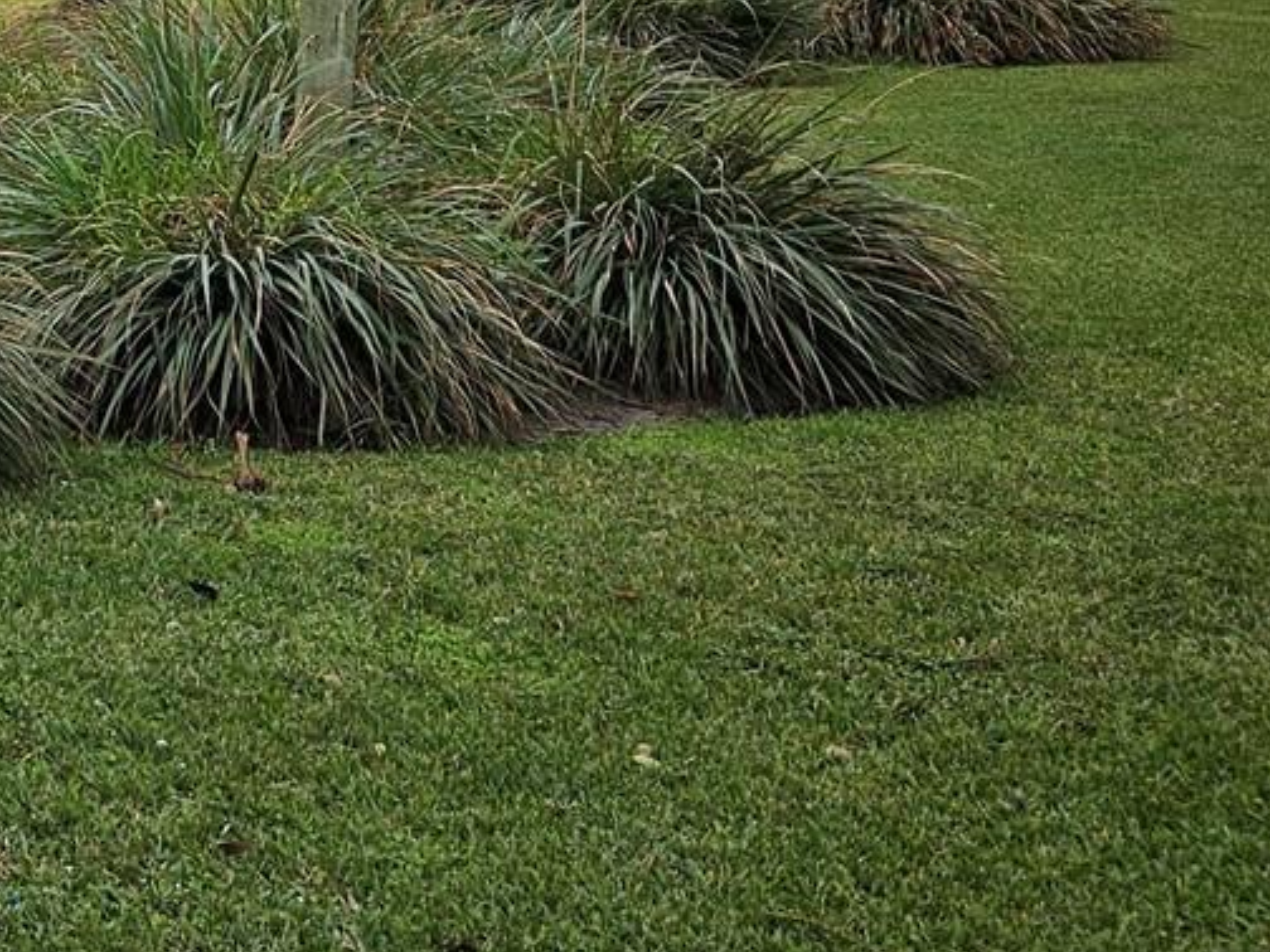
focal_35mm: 73
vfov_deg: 18.6
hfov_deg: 24.9
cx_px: -101
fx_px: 2678
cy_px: -307
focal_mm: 5.4
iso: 25
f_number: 1.8
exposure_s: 1/1011
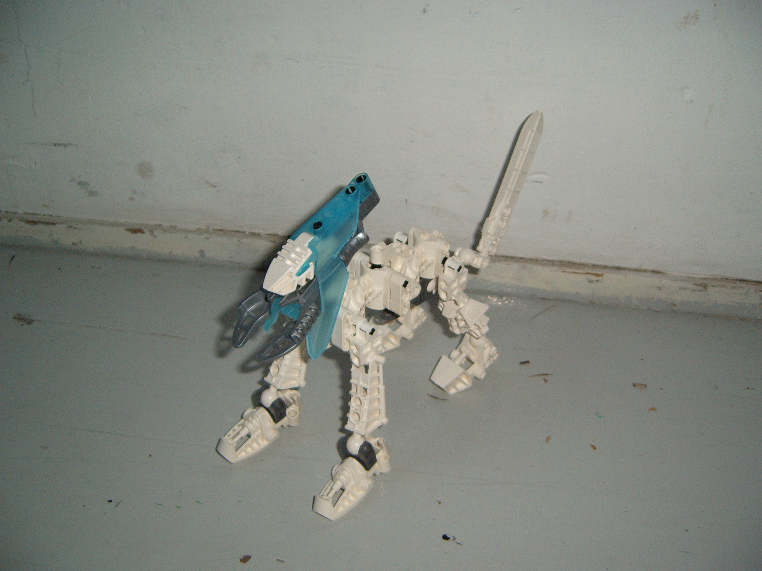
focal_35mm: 37
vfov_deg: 38.7
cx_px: 381
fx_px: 814
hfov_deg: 50.1
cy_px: 286
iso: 141
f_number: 2.9
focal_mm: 6.2
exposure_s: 1/30
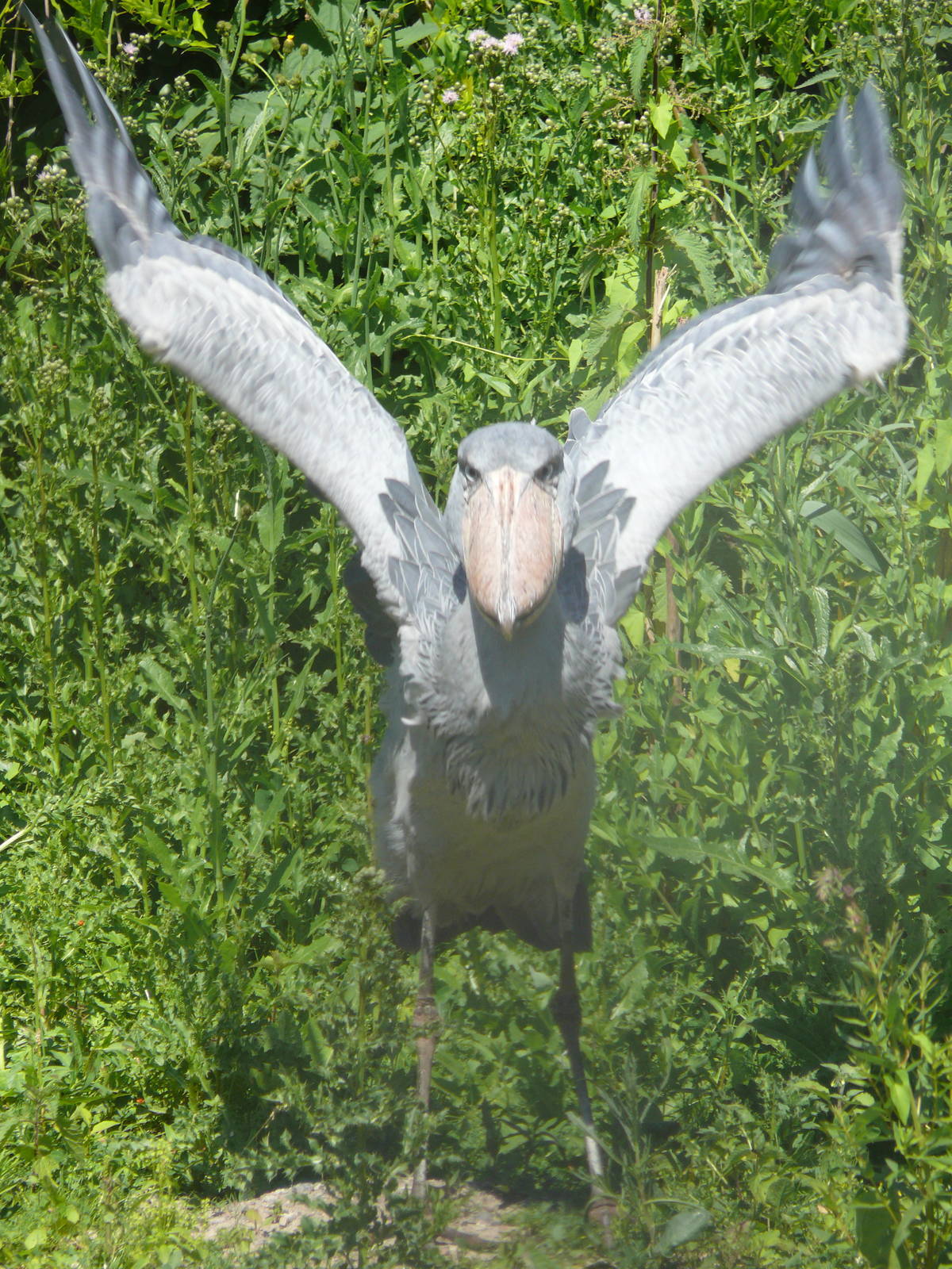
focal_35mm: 420
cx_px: 476
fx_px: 15401
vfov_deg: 4.7
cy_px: 634
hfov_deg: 3.5
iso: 100
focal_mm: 88.8
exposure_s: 1/320
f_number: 5.6
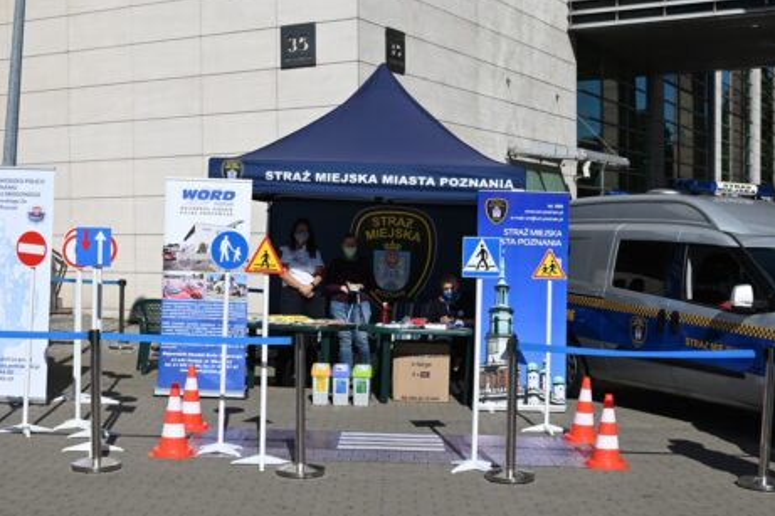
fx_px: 1076
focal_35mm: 50
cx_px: 390
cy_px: 285
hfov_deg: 39.6
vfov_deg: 27.0
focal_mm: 30
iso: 250
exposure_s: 1/500
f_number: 11
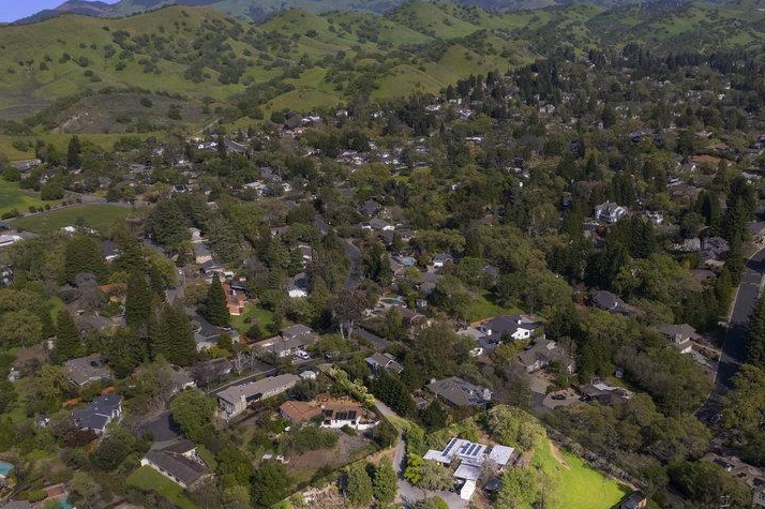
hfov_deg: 51.8
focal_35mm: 37
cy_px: 305
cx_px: 426
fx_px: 786
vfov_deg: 35.8
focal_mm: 8.38
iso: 130
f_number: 2.8
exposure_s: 1/2000
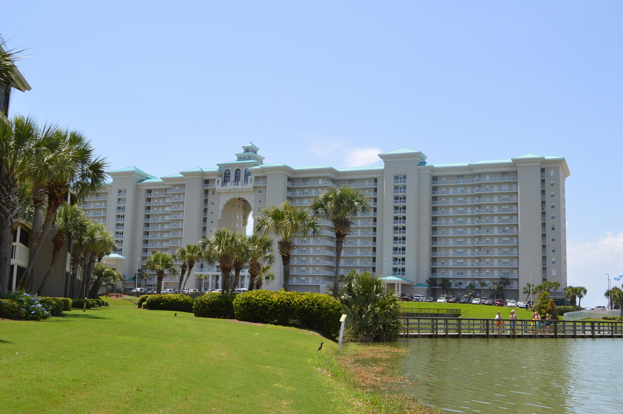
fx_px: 674
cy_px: 207
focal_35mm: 39
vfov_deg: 34.1
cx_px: 312
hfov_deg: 49.6
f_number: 8
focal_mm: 26
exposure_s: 1/250
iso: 100
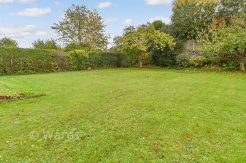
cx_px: 125
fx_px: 123
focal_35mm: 18
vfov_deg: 66.8
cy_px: 68
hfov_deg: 90.0
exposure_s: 1/200
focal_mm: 10
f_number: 8
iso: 320
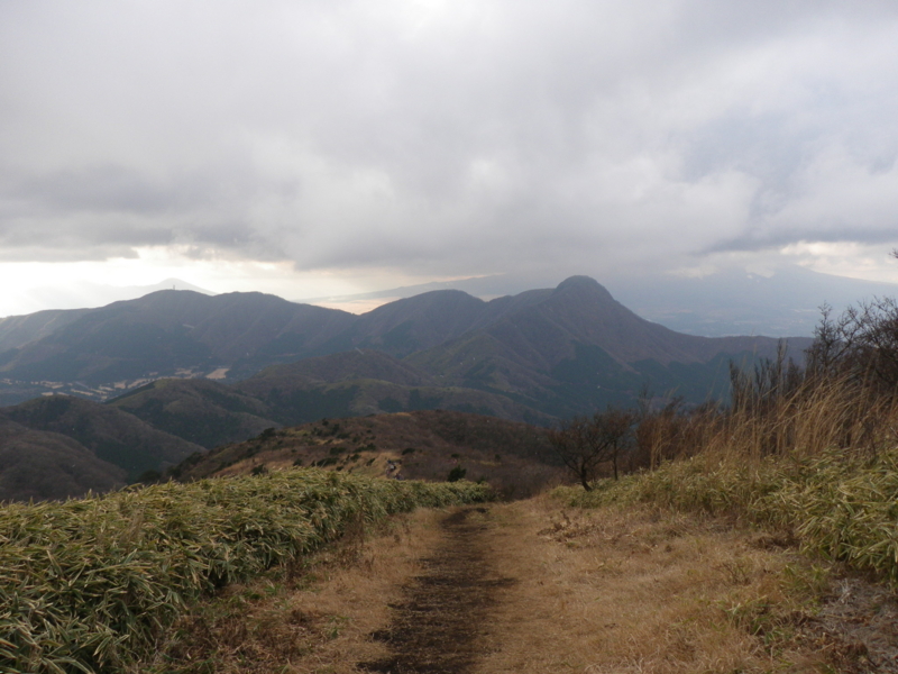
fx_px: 908
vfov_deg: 40.7
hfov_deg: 52.6
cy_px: 337
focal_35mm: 35
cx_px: 449
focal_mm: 6.2
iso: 64
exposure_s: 1/160
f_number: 3.8
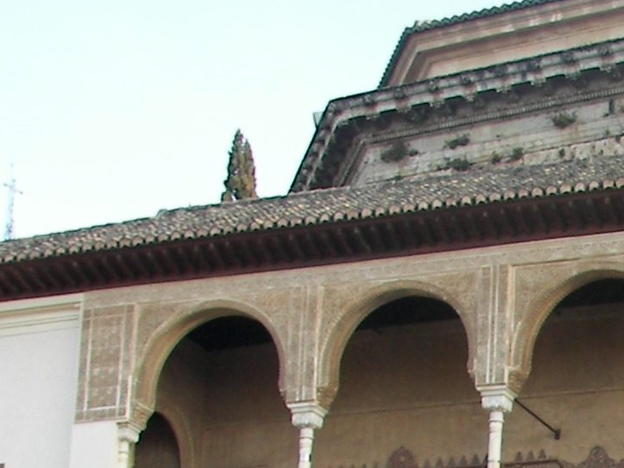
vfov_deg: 11.3
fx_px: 2308
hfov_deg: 14.7
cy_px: 611
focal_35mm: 128
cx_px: 824
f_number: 2.8
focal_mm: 6
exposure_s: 1/80
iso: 50
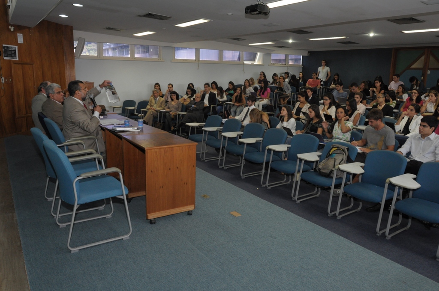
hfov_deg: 67.4
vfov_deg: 47.8
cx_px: 220
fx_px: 329
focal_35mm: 27
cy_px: 146
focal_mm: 18
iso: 1000
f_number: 7.1
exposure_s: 1/50
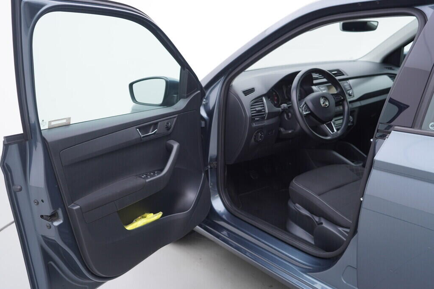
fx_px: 434
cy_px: 144
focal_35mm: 36
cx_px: 217
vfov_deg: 36.9
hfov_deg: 53.1
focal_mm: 24
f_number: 3.2
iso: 125
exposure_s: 1/50
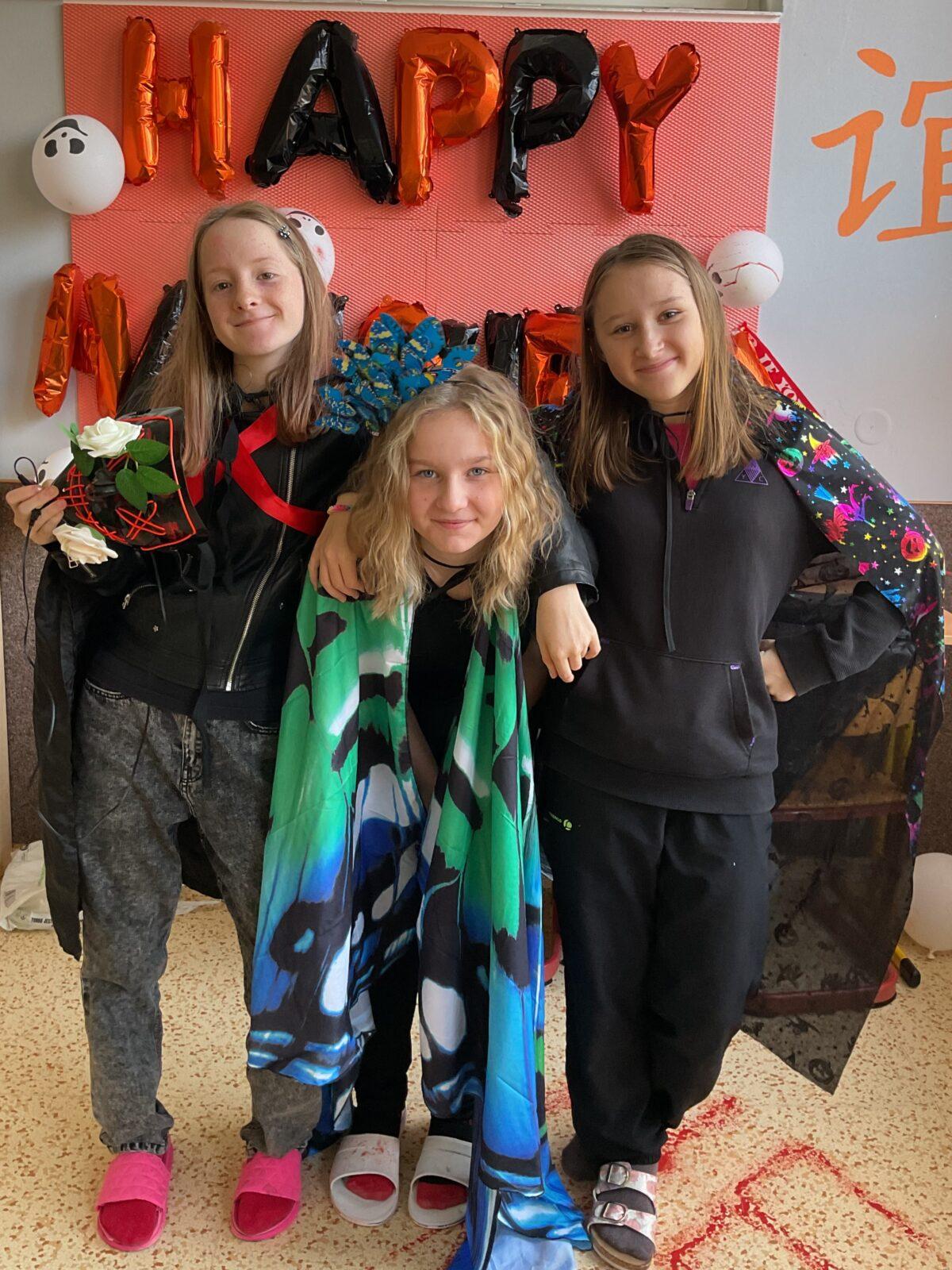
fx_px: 1063
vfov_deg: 61.7
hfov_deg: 48.2
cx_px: 476
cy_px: 635
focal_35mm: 29
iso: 50
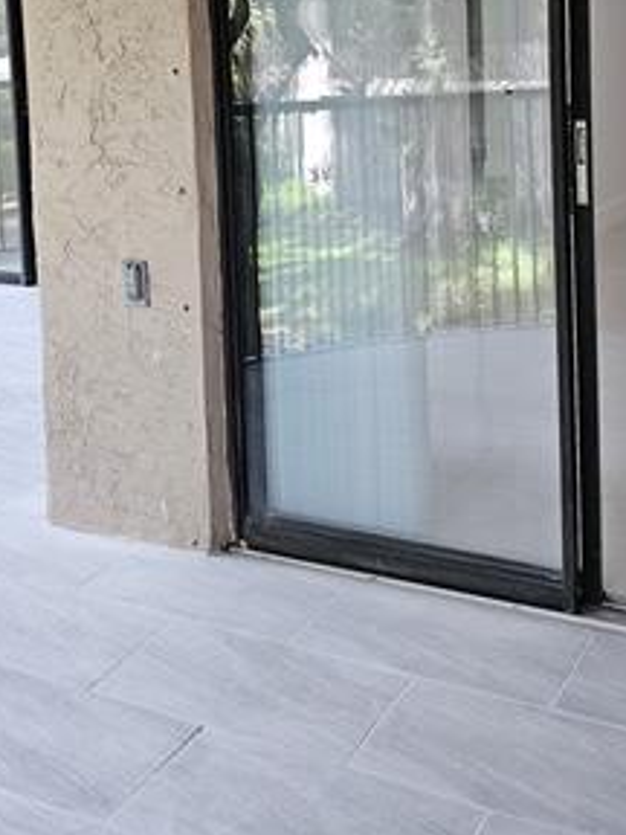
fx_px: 1157
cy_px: 110
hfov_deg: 30.1
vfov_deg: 37.5
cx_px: 403
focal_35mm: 48
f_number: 1.7
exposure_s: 1/207
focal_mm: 6.3
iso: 160
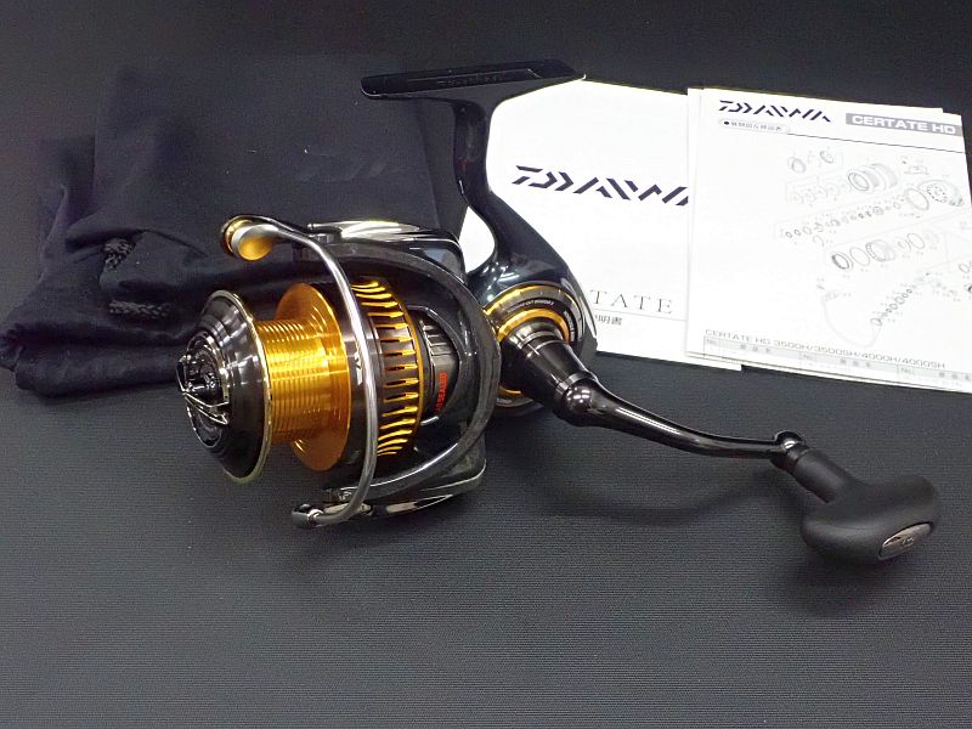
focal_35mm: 40
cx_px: 486
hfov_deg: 46.8
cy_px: 364
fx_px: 1123
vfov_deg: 36.0
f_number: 4
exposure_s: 1/40
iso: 1600
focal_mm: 7.34
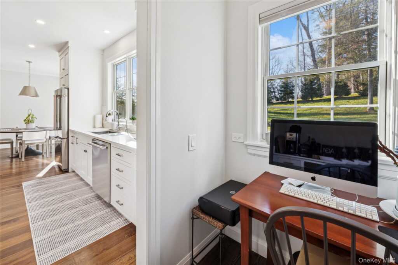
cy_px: 132
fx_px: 155
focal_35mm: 14
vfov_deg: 81.1
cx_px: 199
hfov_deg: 104.3
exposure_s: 1/13
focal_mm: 14
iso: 200
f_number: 11
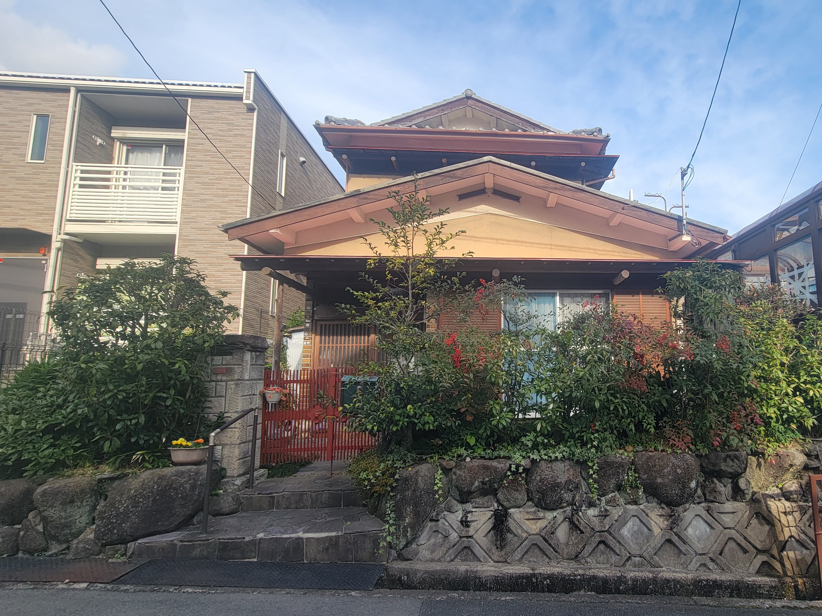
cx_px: 552
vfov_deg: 71.6
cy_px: 314
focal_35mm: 18
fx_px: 427
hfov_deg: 84.5
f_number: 2.2
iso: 50
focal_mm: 2.2
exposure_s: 1/550
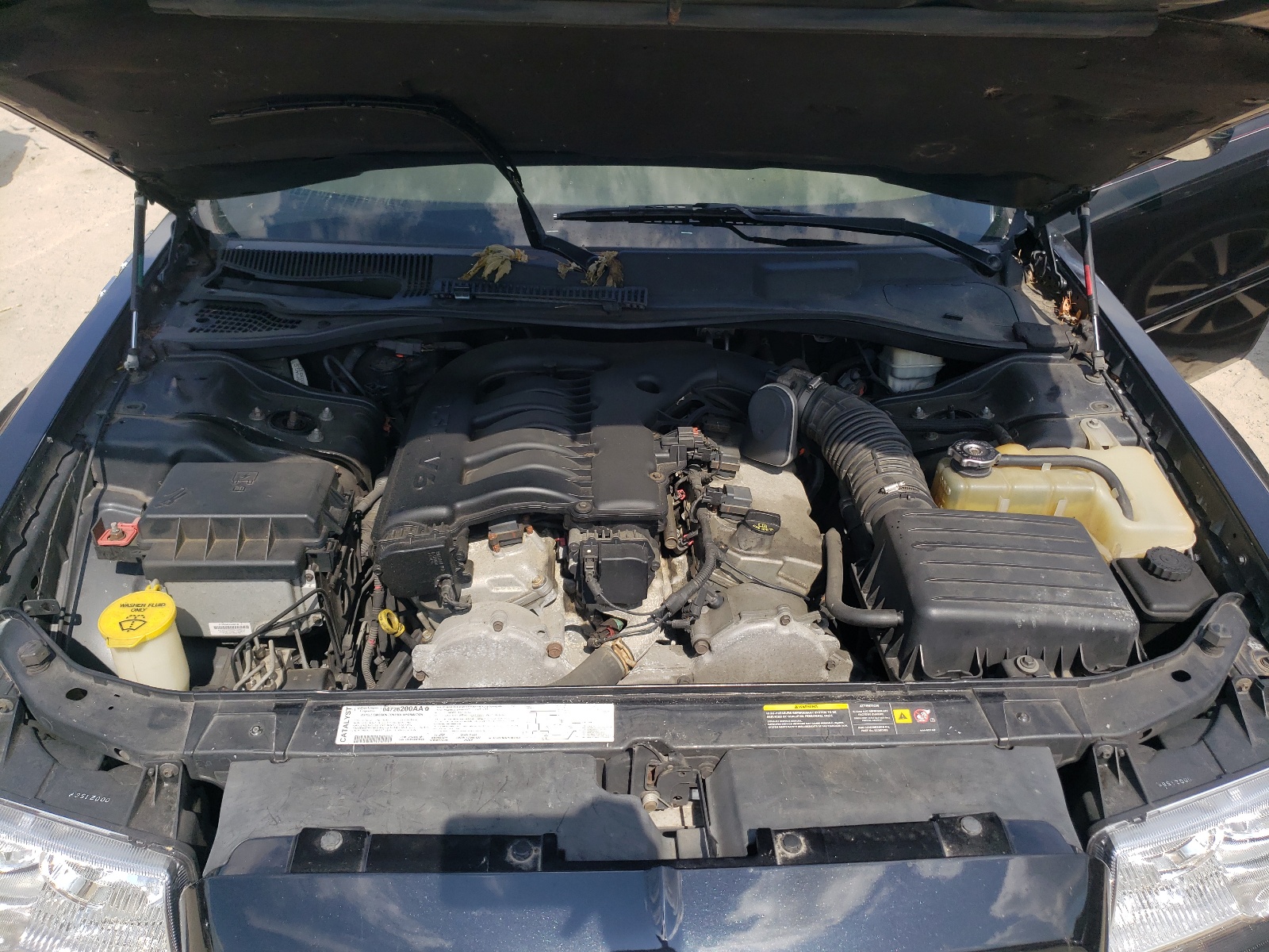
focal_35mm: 26
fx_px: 953
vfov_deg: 53.1
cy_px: 476
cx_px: 634
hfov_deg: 67.3
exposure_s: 1/2500
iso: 50
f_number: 1.5
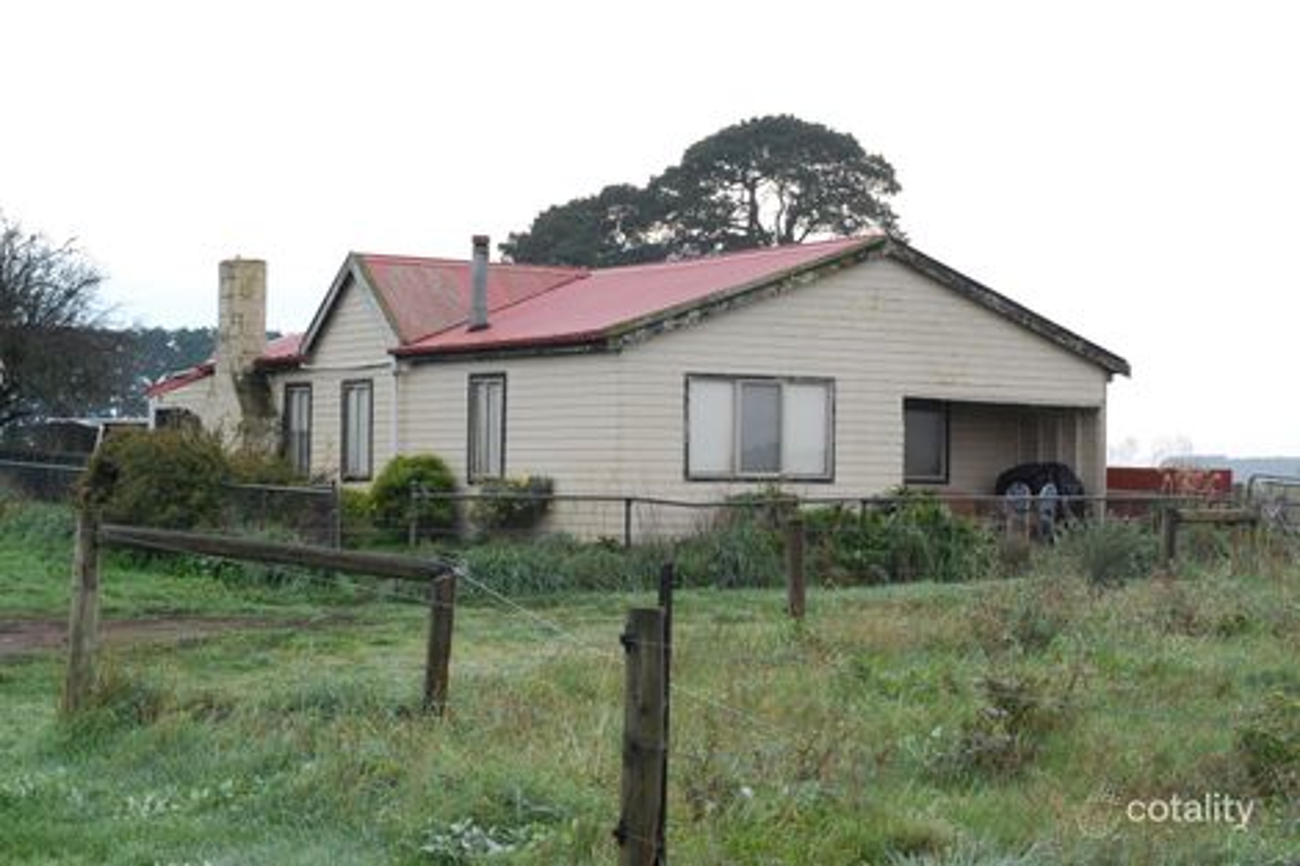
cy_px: 433
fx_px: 2599
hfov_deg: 28.1
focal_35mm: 72
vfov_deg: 18.9
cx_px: 650
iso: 1600
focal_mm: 48
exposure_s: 1/500
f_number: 11
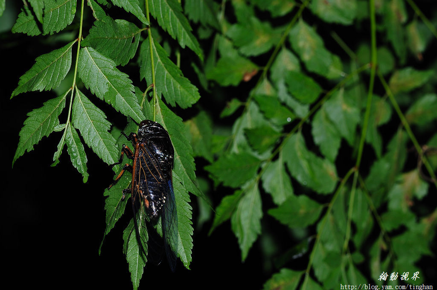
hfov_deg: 13.1
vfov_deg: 8.7
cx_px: 218
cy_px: 145
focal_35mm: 158
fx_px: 1909
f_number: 13
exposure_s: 1/60
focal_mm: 105
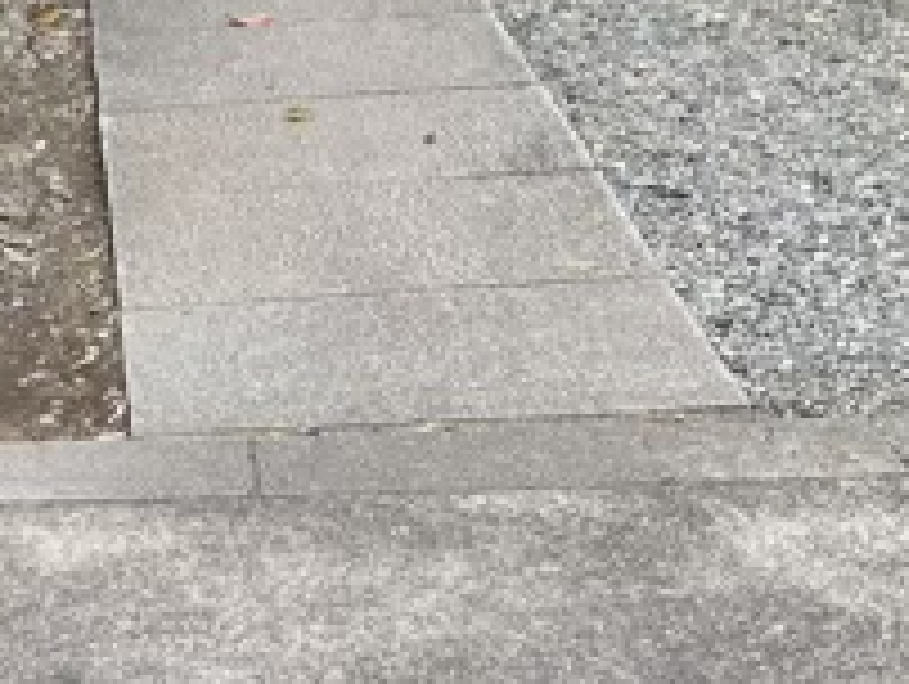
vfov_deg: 14.8
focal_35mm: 90
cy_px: -466
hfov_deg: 21.7
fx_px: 2366
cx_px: 338
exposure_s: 1/240
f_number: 1.6
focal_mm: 5.96
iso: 40
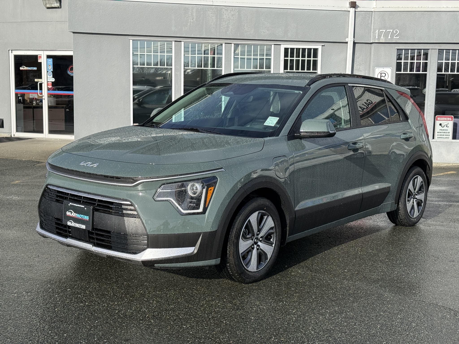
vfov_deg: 30.3
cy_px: 172
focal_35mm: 48
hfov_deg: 39.7
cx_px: 230
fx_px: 636
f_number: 1.78
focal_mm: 6.76
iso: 64
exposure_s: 1/4329
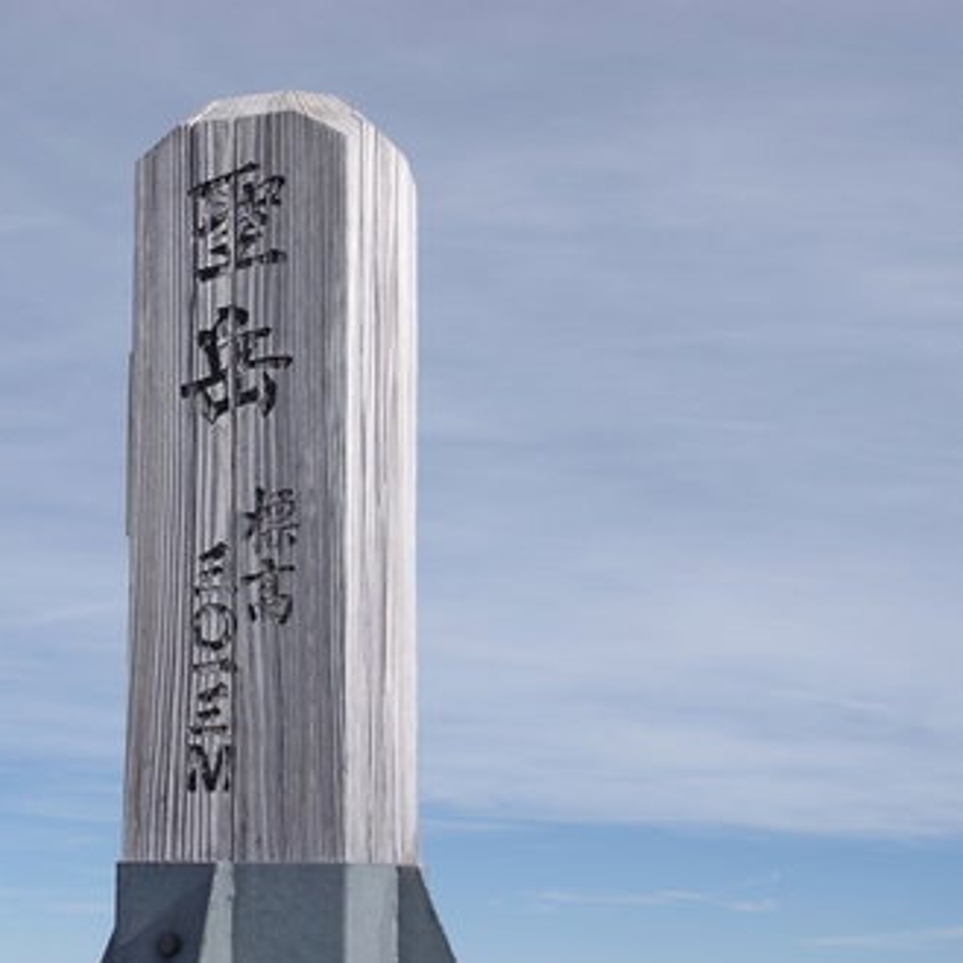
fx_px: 2109
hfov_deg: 25.4
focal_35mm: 67
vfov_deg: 25.7
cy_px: 483
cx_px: 237
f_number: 7.1
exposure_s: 1/400
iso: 100
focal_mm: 35
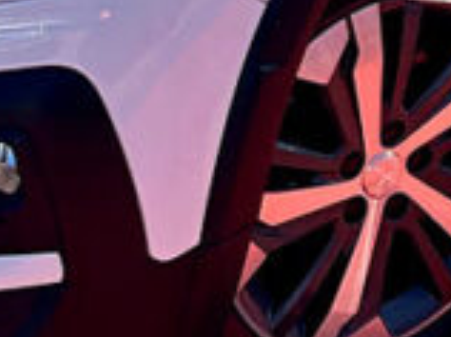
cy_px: -268
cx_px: 146
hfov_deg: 14.9
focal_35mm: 132
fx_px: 1717
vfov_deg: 10.5
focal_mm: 5.7
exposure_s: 1/4274
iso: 50
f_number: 1.5
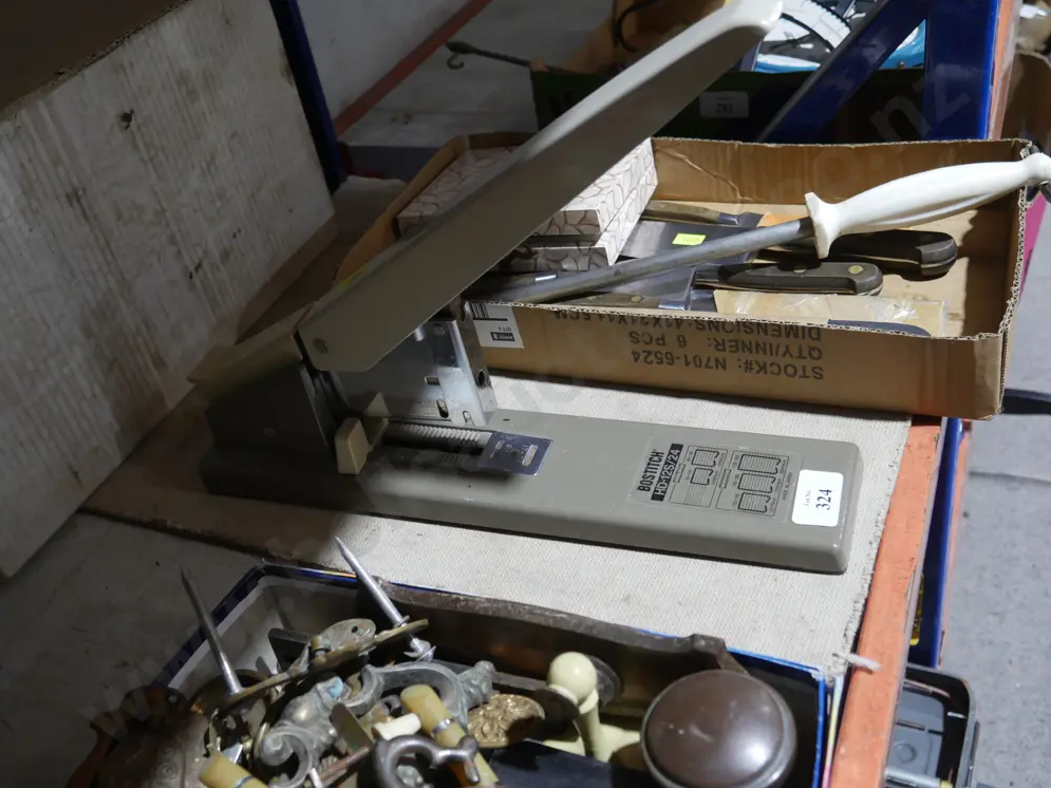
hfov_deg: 52.6
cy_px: 405
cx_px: 523
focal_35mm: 35
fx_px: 1063
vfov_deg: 40.7
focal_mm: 17
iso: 640
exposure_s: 1/60
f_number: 4
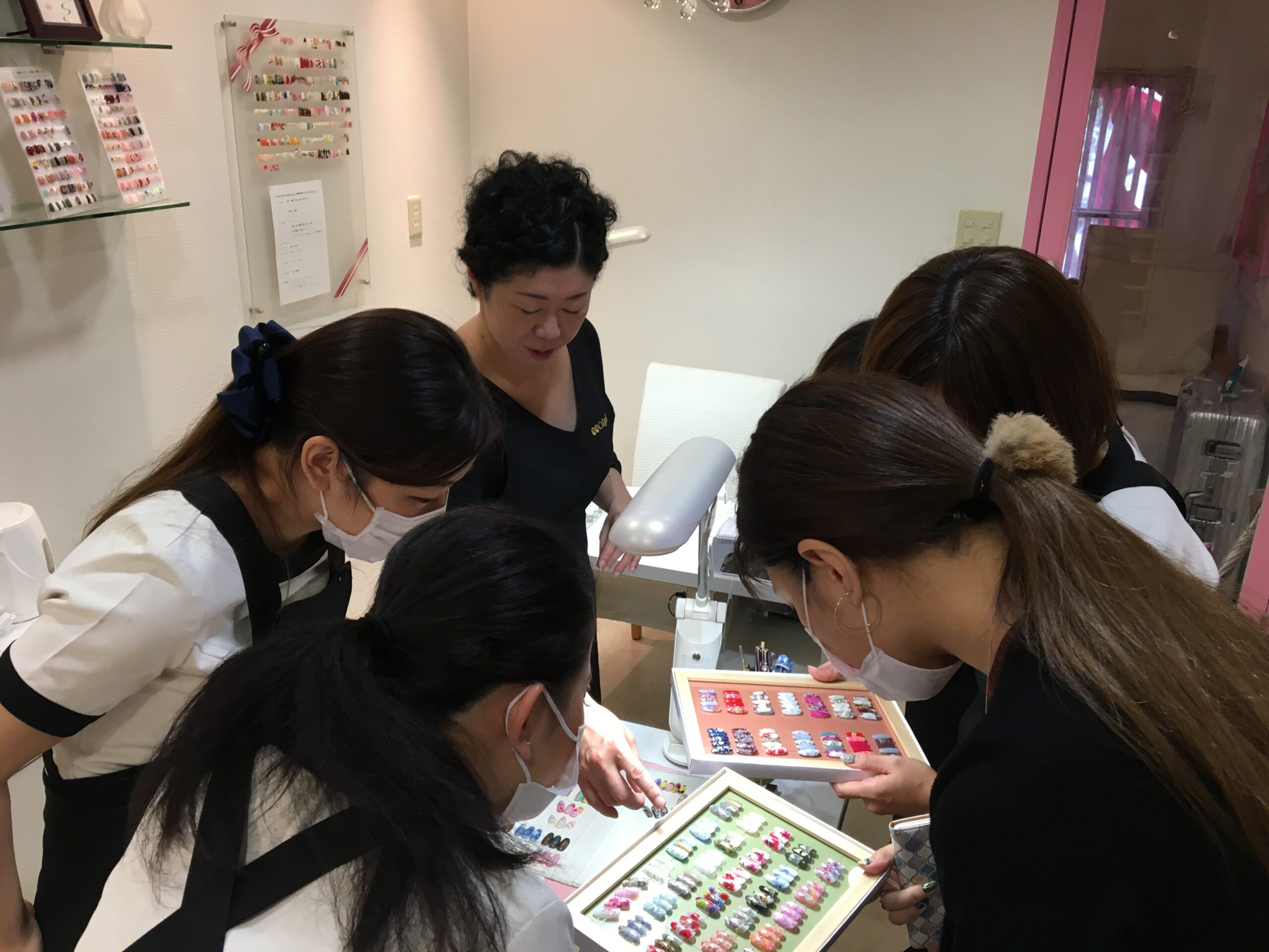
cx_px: 634
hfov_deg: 61.7
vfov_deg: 48.2
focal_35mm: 29
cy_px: 476
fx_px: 1063
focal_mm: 4.15
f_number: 2.2
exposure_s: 1/30
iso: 64
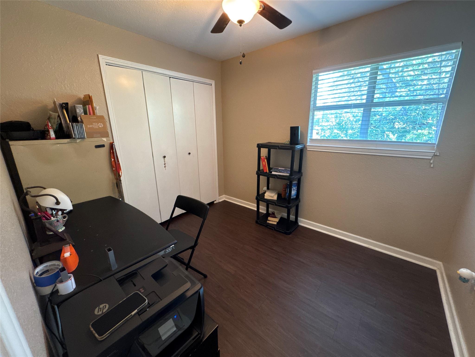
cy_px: 178
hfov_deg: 102.1
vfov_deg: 85.7
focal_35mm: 14
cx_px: 238
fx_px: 192
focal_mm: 2.22
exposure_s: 1/60
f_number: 2.2
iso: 1000
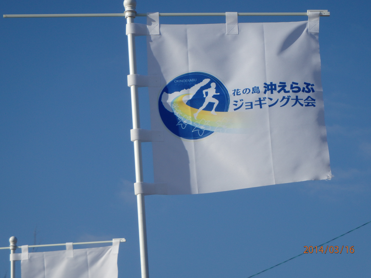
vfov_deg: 10.3
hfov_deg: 13.7
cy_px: 137
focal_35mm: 144
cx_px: 187
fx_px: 1543
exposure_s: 1/800
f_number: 5.9
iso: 125
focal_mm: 25
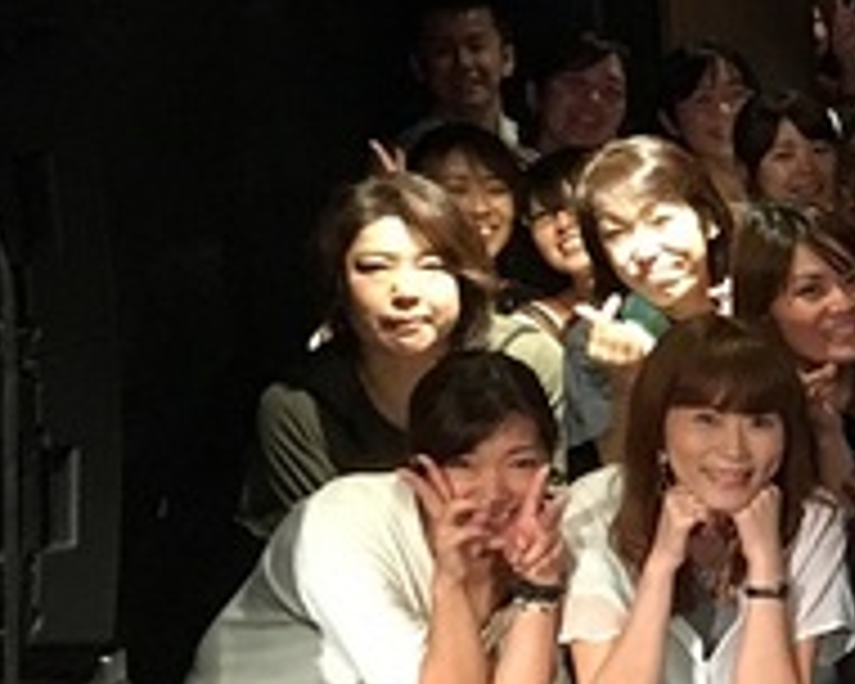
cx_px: 1508
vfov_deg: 14.5
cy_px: 387
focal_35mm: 106
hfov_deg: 15.7
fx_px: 2682
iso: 250
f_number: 2.2
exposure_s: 1/15
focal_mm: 4.15
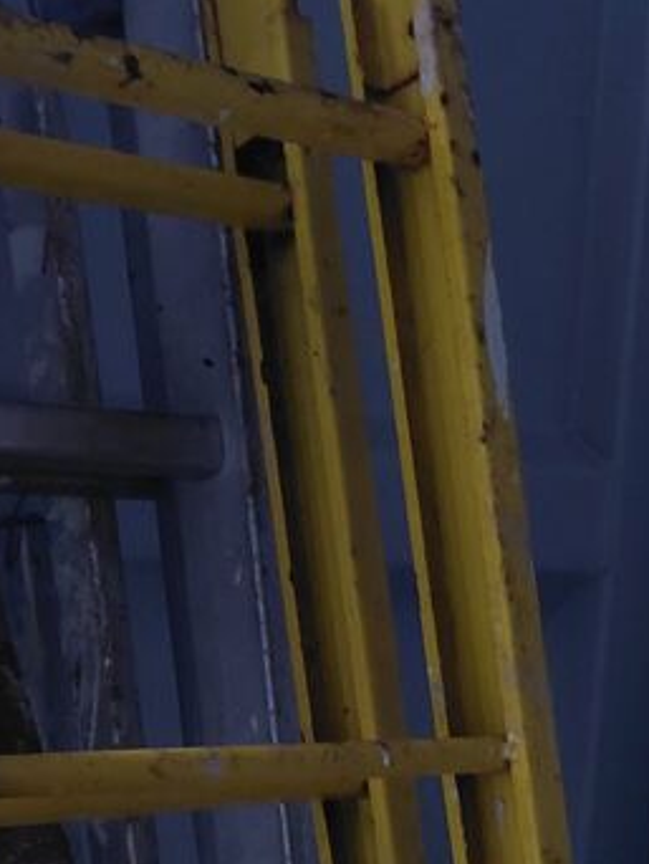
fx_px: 1823
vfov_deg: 25.4
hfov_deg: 19.6
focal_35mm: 73
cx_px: -5
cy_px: 854
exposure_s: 1/33.4
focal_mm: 4.69
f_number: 1.8
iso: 400
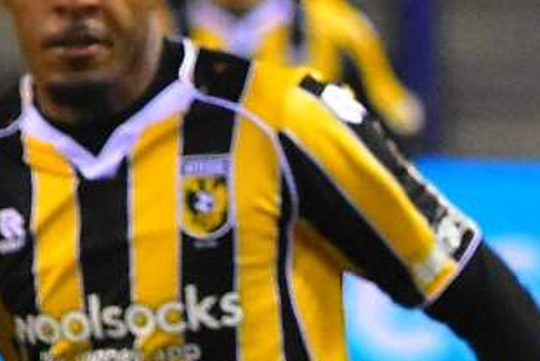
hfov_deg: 1.6
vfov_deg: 1.1
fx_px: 18753
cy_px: 609
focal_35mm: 1249
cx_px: 1033
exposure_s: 1/800
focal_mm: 135
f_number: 2.8
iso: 2800
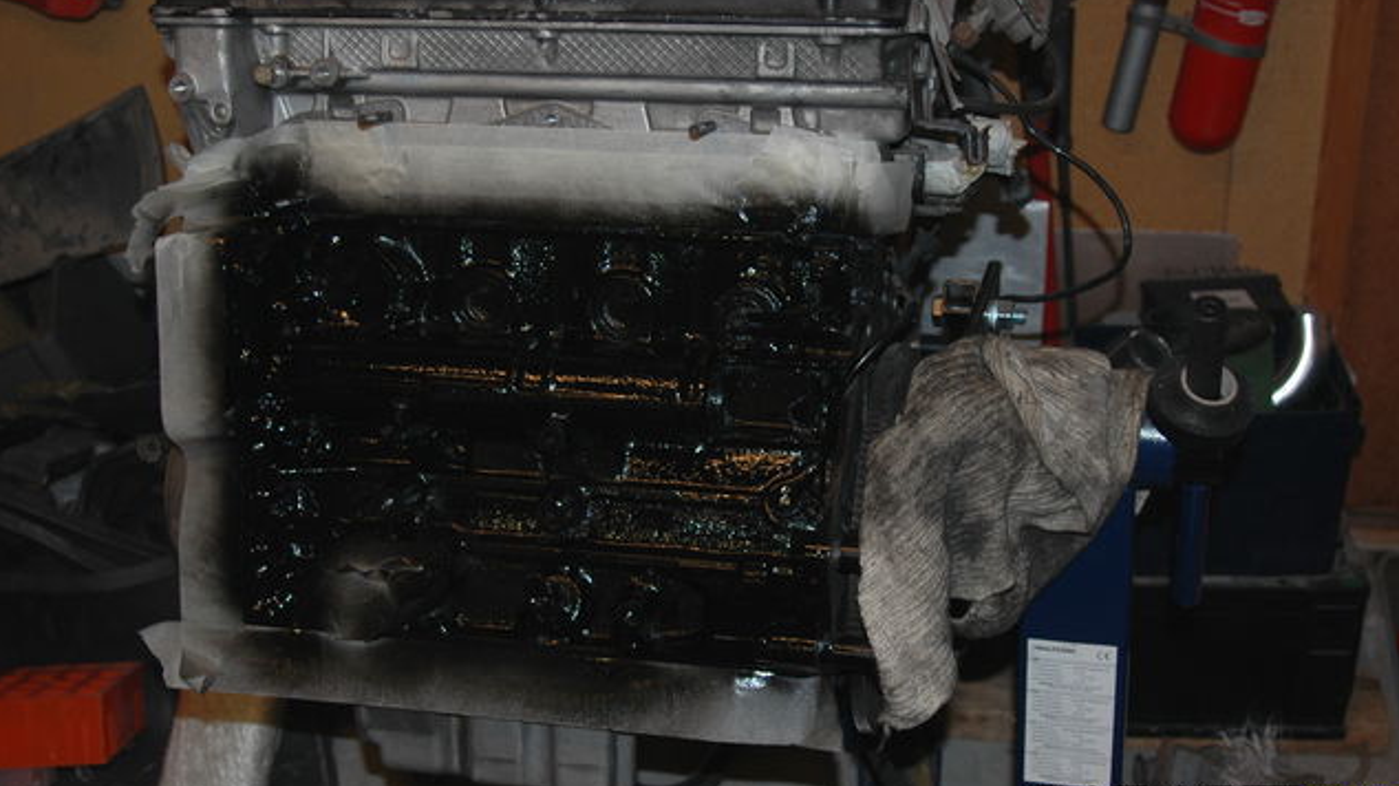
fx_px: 2059
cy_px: 351
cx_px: 700
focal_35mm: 56
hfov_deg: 37.5
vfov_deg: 21.6
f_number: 4
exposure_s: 1/60
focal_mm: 35
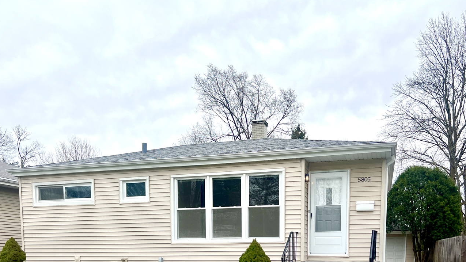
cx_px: 246
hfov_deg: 61.0
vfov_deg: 35.9
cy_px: 194
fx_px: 395
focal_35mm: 32
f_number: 1.5
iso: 50
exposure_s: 1/5319
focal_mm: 5.7
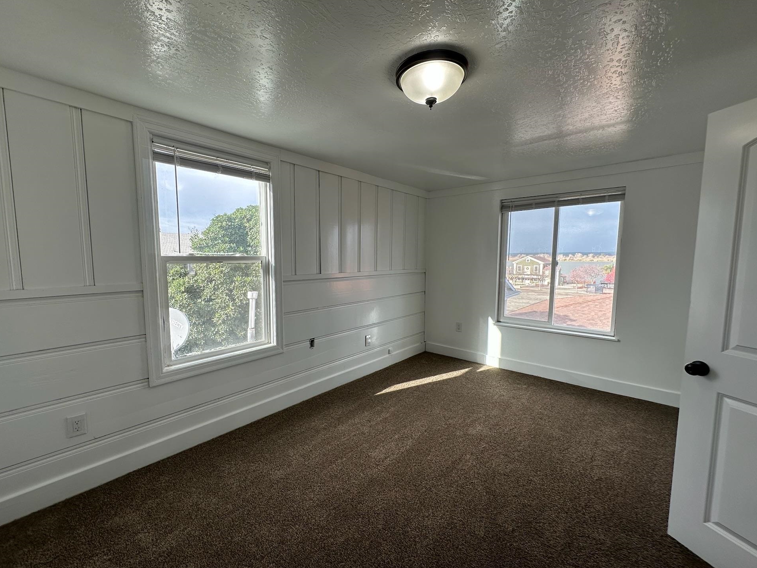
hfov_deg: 98.1
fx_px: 328
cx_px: 357
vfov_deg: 81.8
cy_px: 288
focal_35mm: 15
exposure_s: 1/191
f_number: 2.2
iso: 40
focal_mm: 2.22
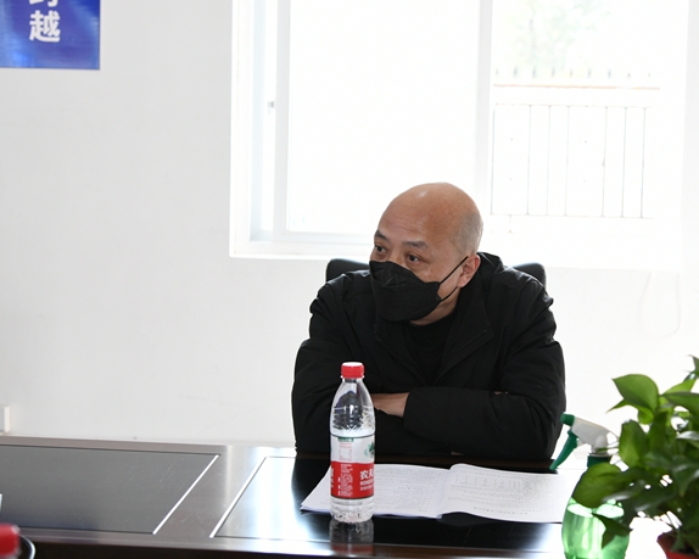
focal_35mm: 63
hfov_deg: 30.0
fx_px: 1303
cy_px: 276
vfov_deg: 24.2
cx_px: 404
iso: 1600
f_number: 4.5
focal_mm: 55
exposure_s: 1/200
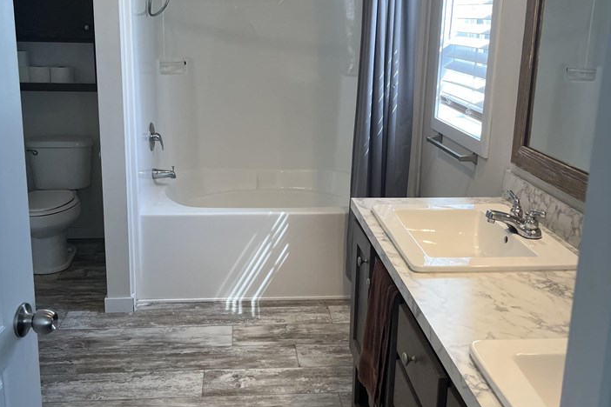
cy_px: 159
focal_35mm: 37
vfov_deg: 35.8
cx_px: 305
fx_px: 628
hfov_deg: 51.9
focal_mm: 5.1
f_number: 1.6
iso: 40
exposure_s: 1/120
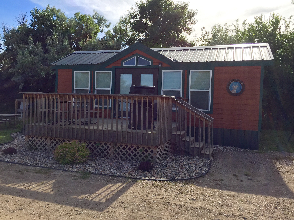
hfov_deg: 61.7
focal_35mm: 29
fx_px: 246
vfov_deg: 48.2
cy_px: 110
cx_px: 147
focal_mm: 4.15
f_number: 2.2
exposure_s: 1/1647
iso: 32
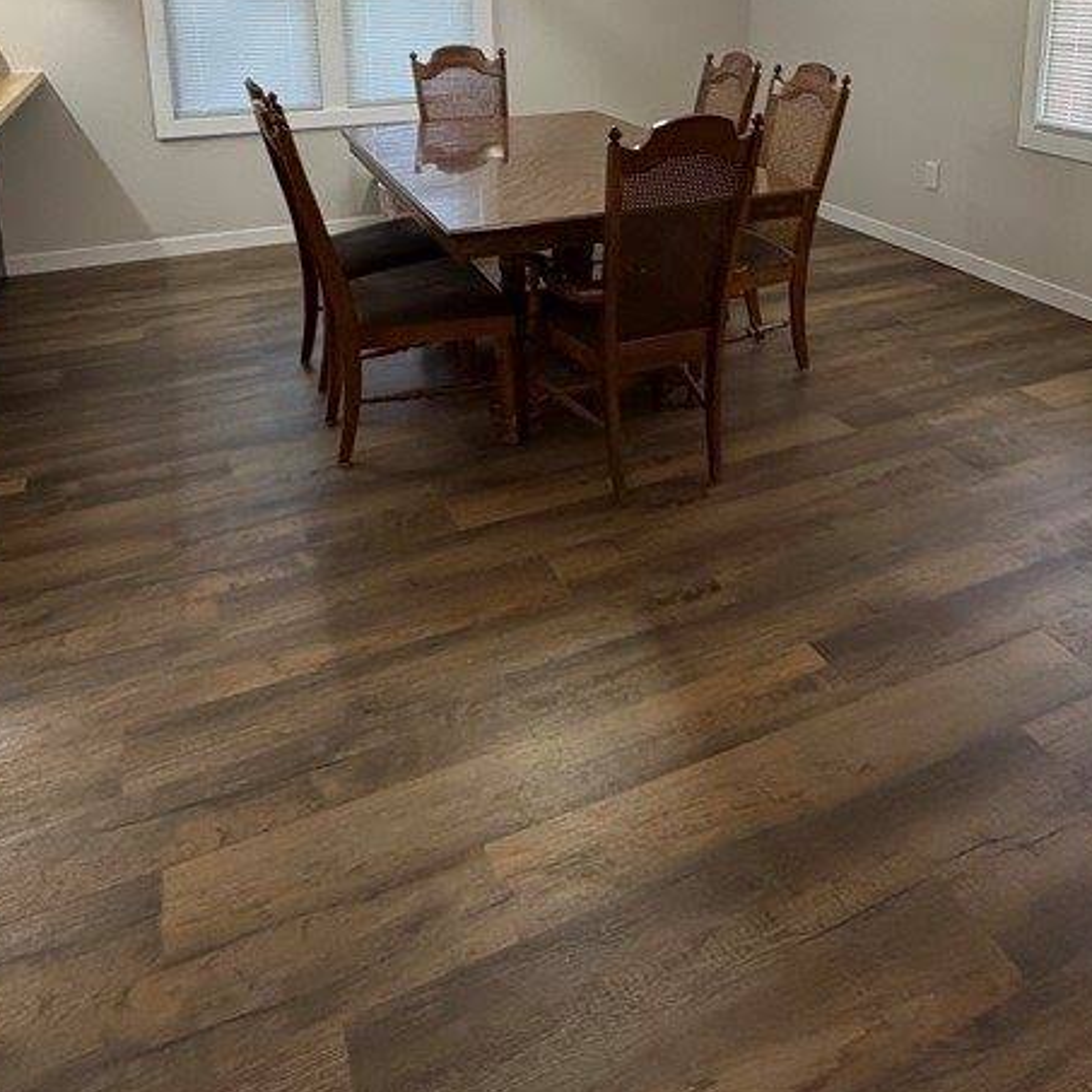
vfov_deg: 52.6
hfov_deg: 57.1
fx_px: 999
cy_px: 178
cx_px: 622
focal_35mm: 28
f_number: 2.2
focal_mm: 2.22
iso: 320
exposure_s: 1/120
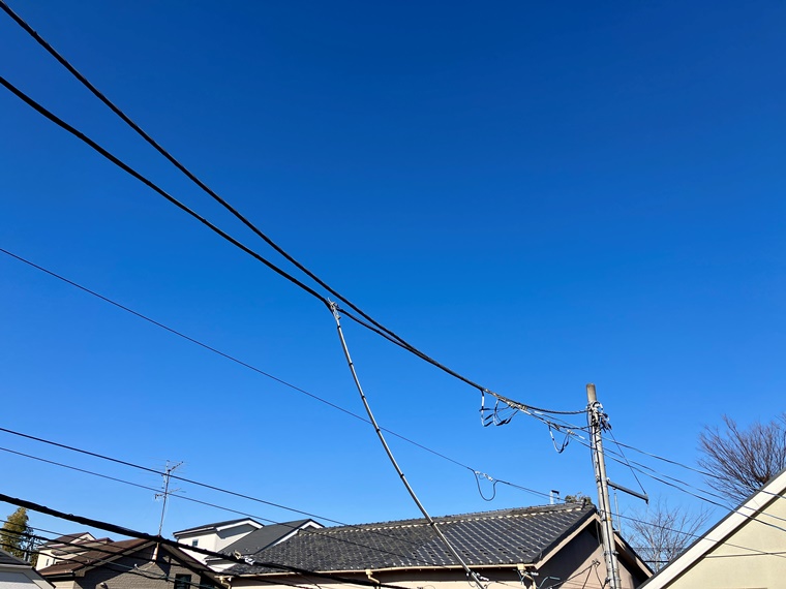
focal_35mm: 28
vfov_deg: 49.7
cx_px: 393
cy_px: 294
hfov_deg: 63.4
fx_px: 636
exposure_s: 1/2433
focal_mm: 3.99
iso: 32
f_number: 1.8
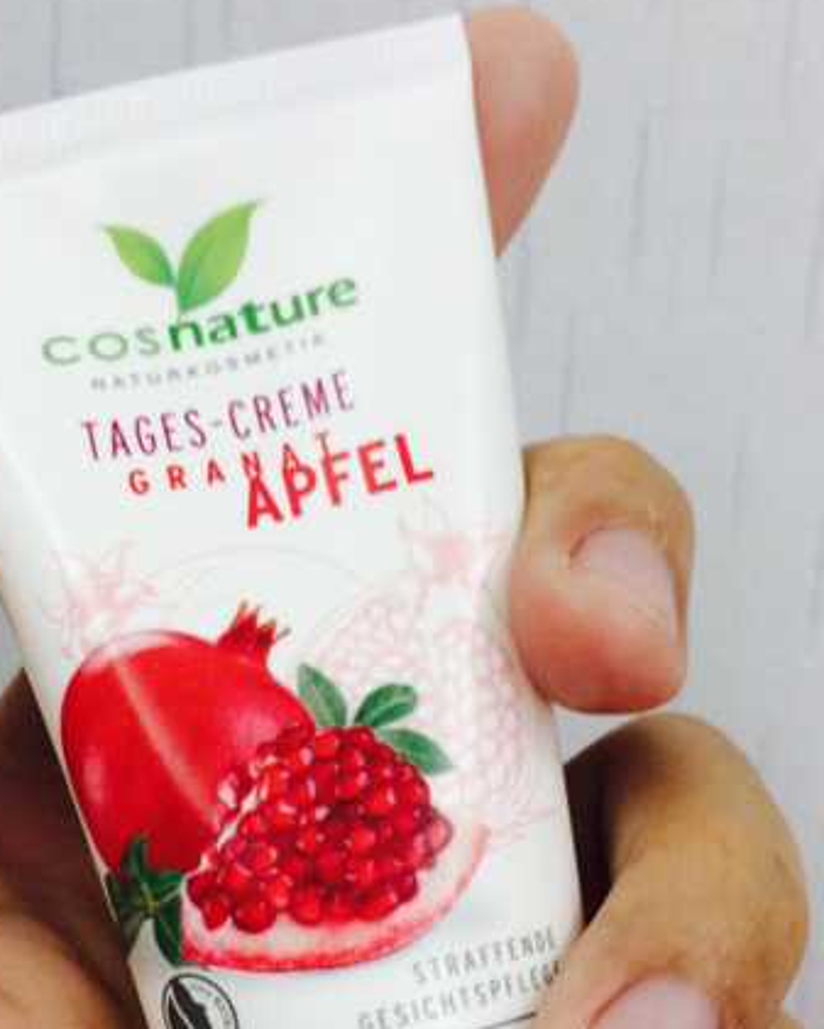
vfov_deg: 42.3
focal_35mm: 43
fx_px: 1310
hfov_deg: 34.9
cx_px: 355
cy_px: 687
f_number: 2.2
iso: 160
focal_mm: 4.15
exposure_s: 1/30
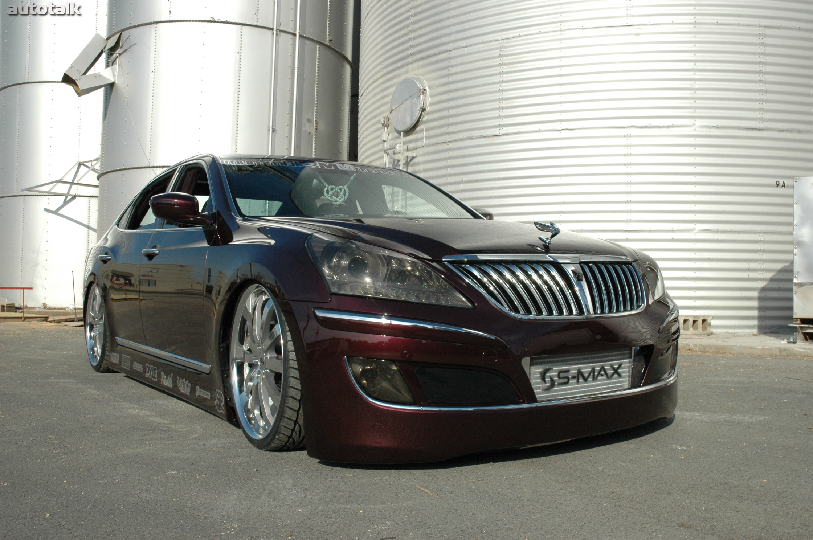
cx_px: 406
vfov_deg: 39.9
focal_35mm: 33
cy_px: 270
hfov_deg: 57.3
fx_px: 744
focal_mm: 22
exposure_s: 1/500
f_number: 11
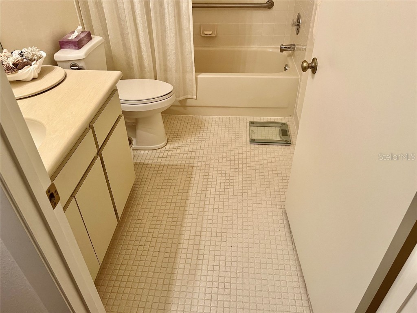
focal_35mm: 26
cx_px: 208
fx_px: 313
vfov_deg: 53.1
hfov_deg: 67.3
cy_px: 156
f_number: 1.6
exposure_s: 1/60
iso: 125
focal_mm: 5.1
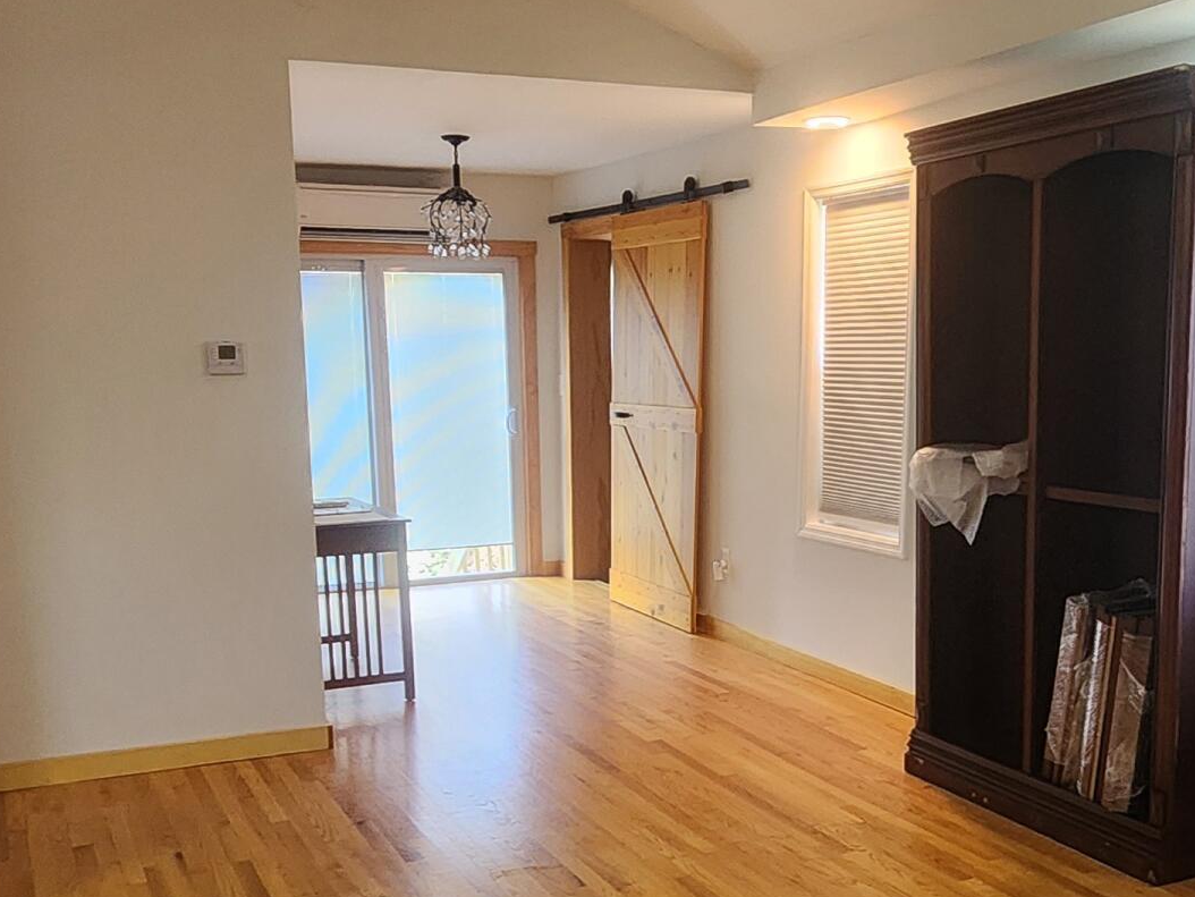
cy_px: 610
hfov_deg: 49.9
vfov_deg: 38.2
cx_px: 706
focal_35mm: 37
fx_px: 1278
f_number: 2.2
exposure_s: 1/60
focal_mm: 2.2
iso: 400
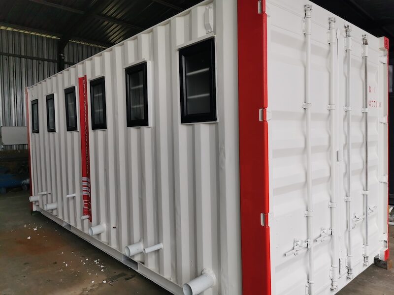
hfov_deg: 65.3
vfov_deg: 51.4
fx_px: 307
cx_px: 197
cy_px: 148
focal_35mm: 27
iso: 50
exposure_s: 1/1473
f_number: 1.6
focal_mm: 5.56
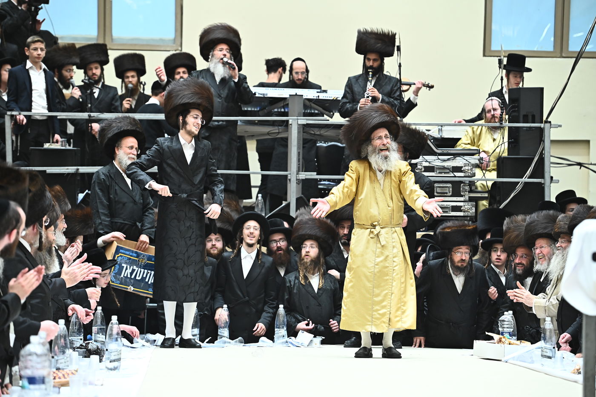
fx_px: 2565
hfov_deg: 13.3
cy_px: 198
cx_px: 298
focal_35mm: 155
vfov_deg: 8.8
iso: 2000
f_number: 5
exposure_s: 1/250
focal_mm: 155
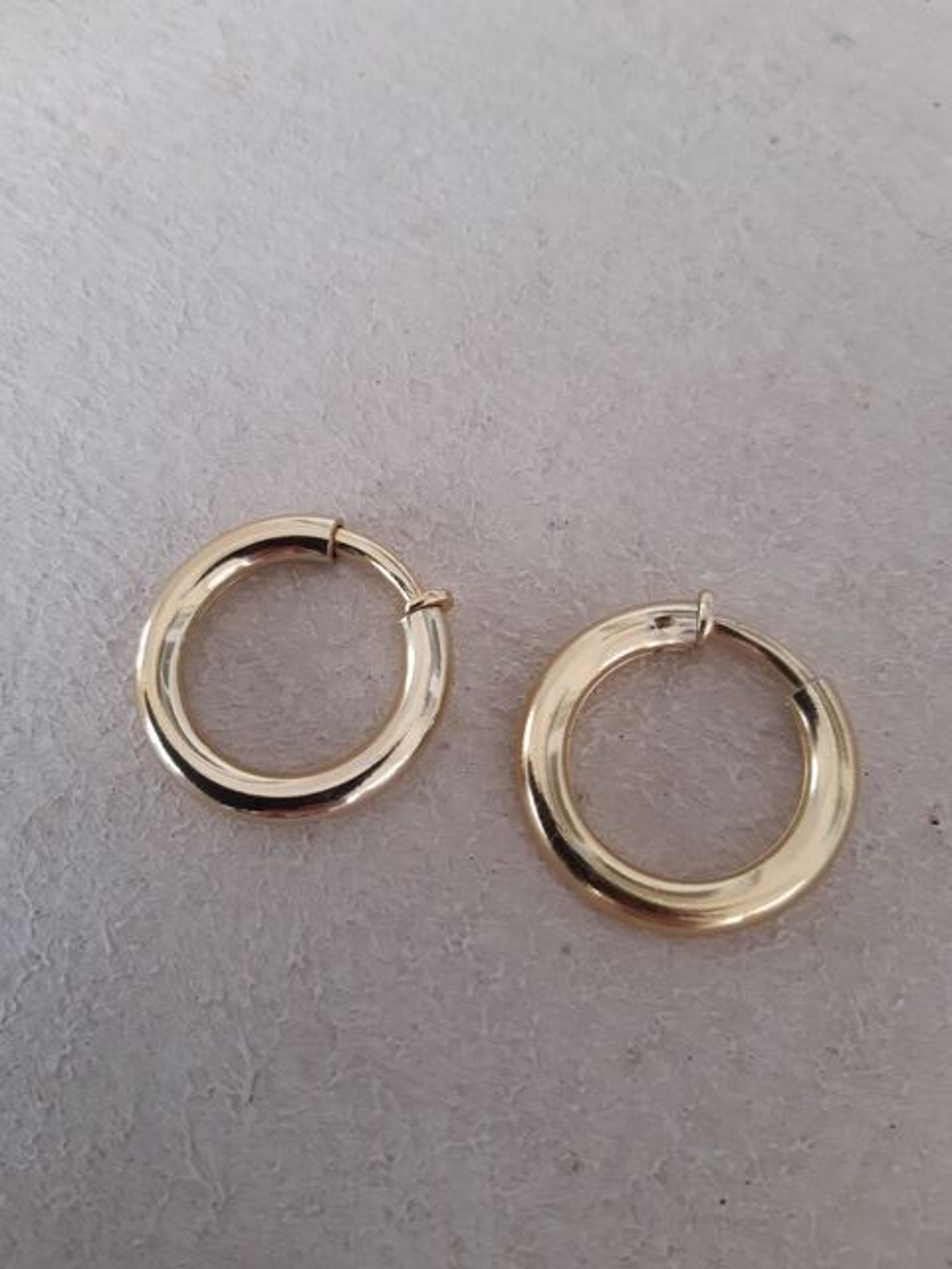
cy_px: 634
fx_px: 953
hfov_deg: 53.1
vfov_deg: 67.3
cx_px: 476
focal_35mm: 26
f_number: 1.7
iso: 80
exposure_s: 1/50
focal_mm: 3.92
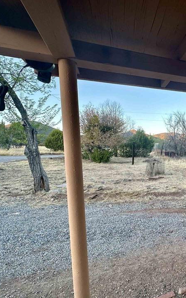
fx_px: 170
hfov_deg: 48.8
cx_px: 179
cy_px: 157
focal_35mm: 21
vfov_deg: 82.2
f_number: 2.2
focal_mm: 2.22
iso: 40
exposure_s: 1/137
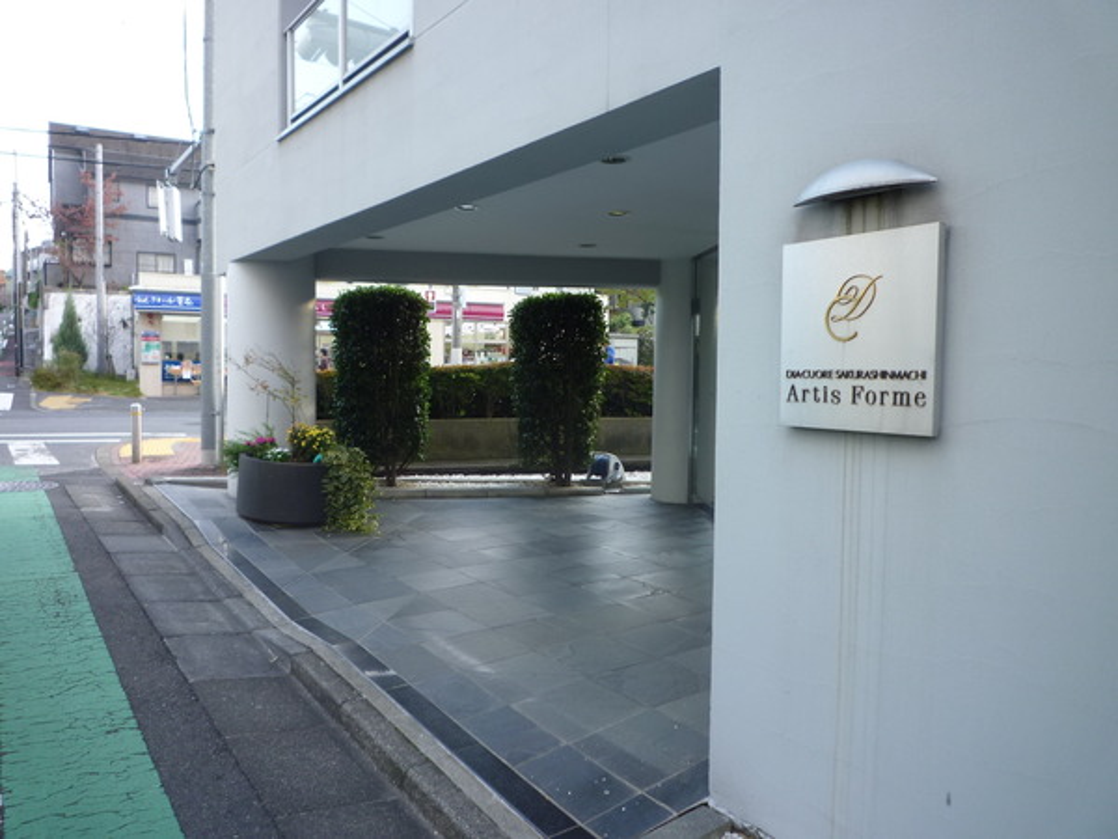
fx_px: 807
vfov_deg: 54.9
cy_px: 420
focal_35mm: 25
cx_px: 559
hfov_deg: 69.4
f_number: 2.8
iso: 80
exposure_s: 1/50
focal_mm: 4.4
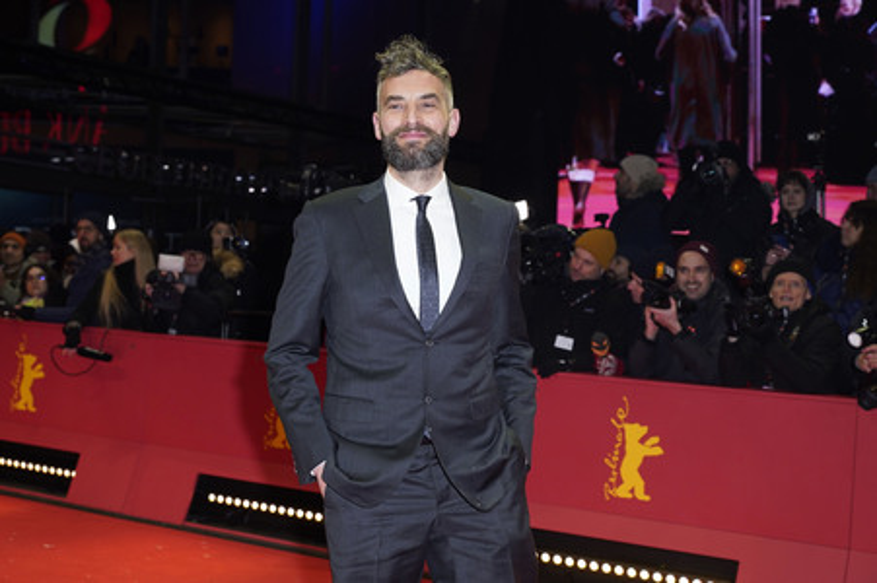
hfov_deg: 36.9
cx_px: 438
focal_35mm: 54
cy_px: 292
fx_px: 1315
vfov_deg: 25.0
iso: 640
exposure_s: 1/160
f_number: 5.6
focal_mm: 54
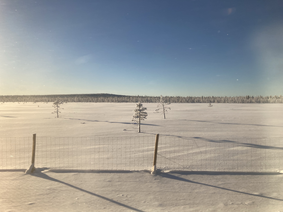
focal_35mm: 28
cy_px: 106
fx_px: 229
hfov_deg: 63.4
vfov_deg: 49.7
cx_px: 142
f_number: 1.8
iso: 20
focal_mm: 3.99
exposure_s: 1/1372
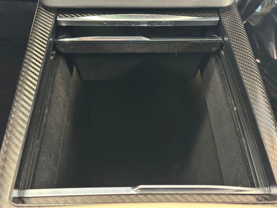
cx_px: 138
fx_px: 384
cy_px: 104
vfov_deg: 30.3
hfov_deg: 39.7
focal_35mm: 48
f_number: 1.78
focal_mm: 6.86
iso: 800
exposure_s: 1/30
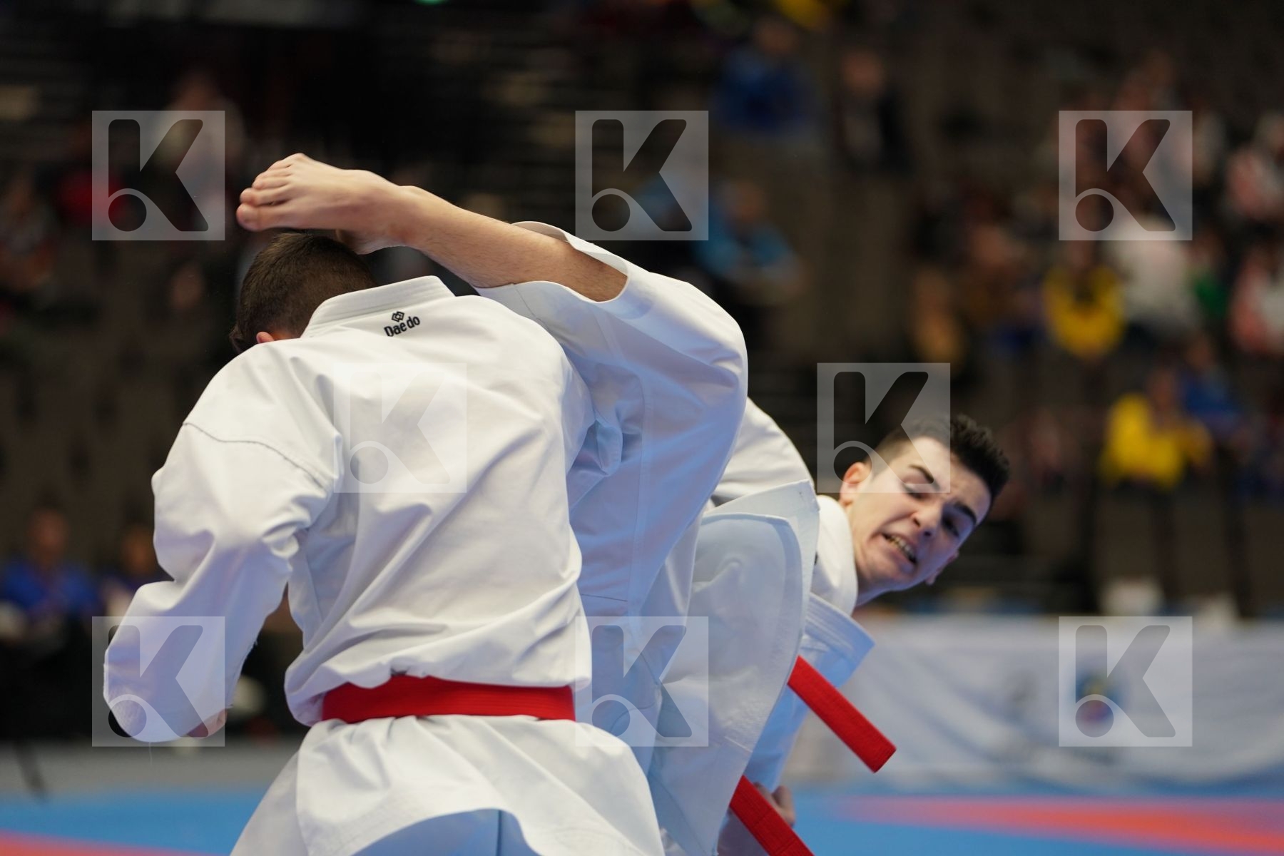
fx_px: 6206
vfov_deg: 7.9
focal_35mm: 174
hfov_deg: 11.8
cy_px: 428
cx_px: 642
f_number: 2.8
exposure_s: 1/500
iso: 1000
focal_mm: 174
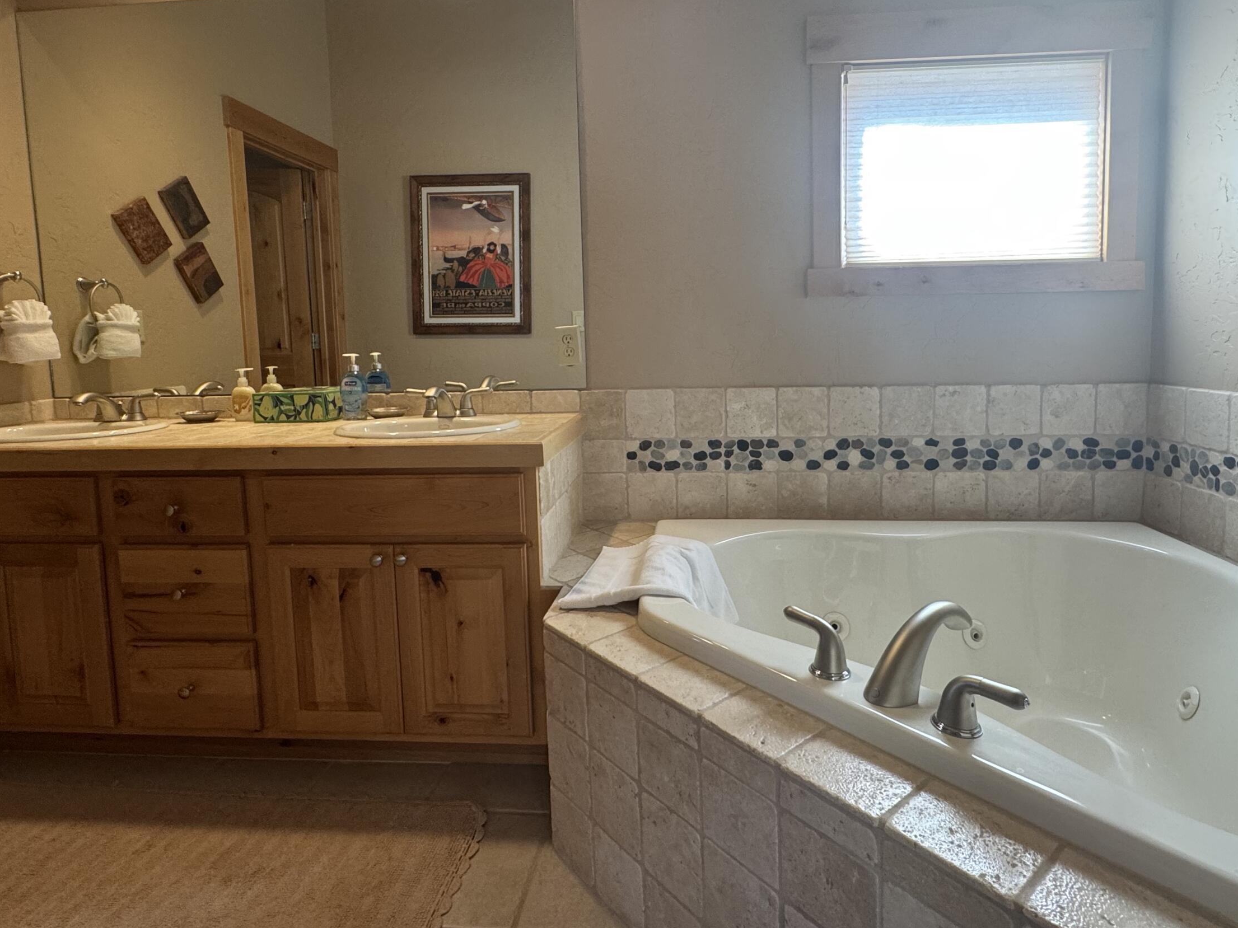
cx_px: 659
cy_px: 394
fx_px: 679
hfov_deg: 84.6
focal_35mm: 19
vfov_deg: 68.3
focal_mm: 2.22
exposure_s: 1/120
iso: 160
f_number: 2.2
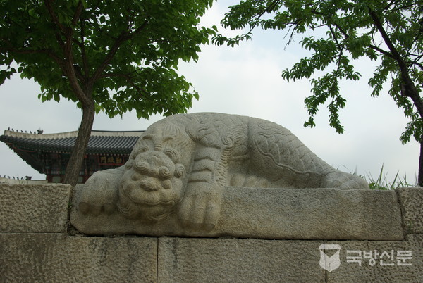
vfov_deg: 34.3
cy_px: 142
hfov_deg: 49.5
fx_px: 459
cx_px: 212
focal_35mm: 39
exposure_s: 1/180
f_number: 8
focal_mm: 26
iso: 100
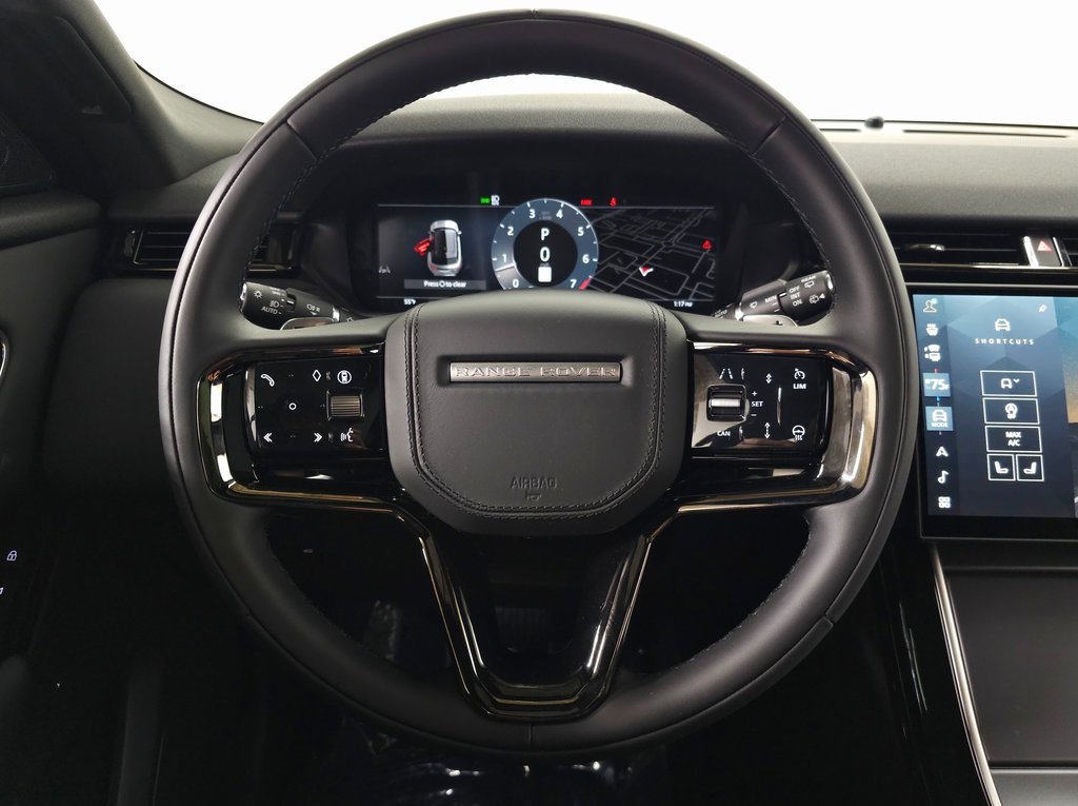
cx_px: 539
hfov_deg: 74.0
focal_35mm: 23
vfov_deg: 58.8
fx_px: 715
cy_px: 403
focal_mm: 6.3
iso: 320
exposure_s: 1/60
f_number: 1.7
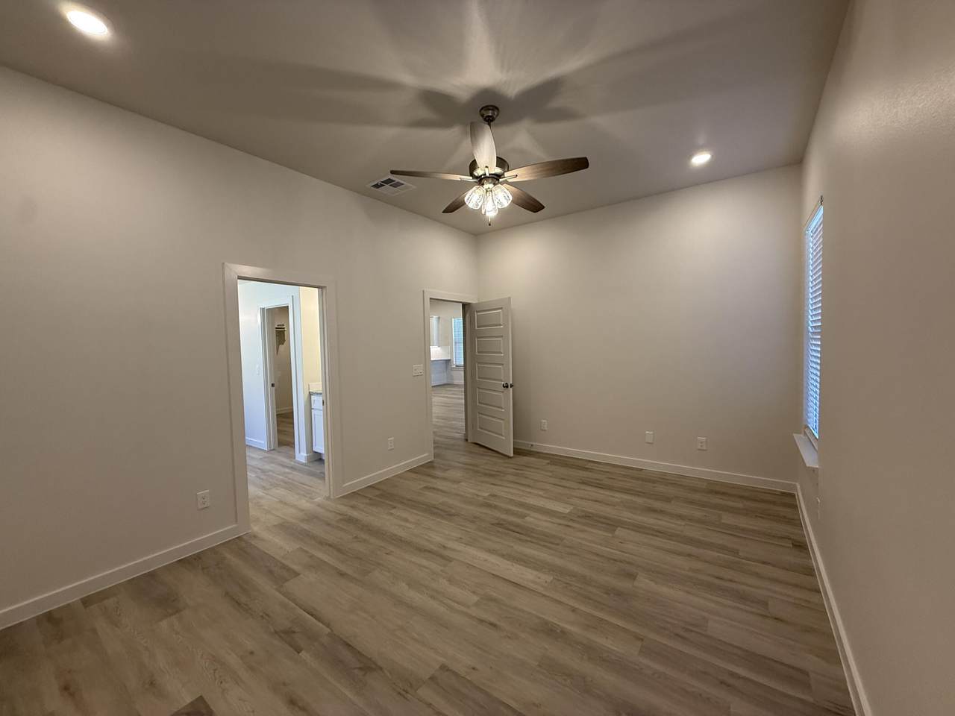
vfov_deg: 85.7
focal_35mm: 14
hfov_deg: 102.1
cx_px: 478
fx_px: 386
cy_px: 358
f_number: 2.2
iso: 160
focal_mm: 2.22
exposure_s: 1/120
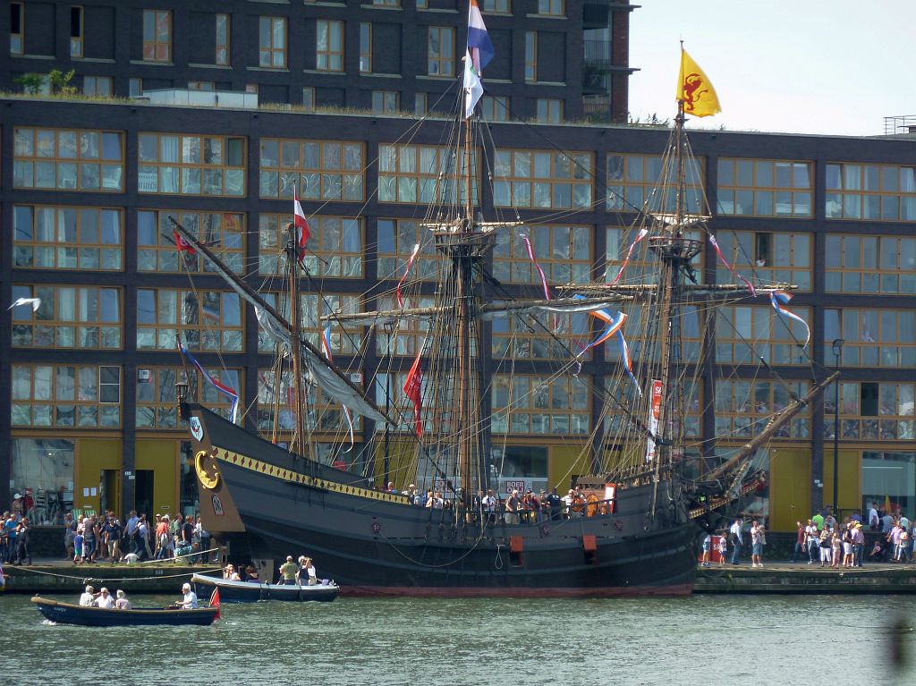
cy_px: 343
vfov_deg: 5.7
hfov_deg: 7.6
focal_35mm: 260
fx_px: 6877
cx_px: 458
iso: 80
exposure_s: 1/160
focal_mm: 42.6
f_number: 4.7
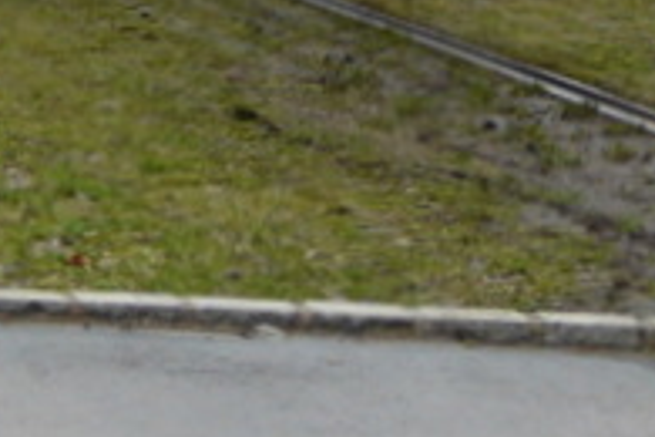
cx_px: 662
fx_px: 6513
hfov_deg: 5.7
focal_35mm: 358
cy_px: -766
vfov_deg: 3.8
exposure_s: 1/125
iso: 100
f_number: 4
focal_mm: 11.1
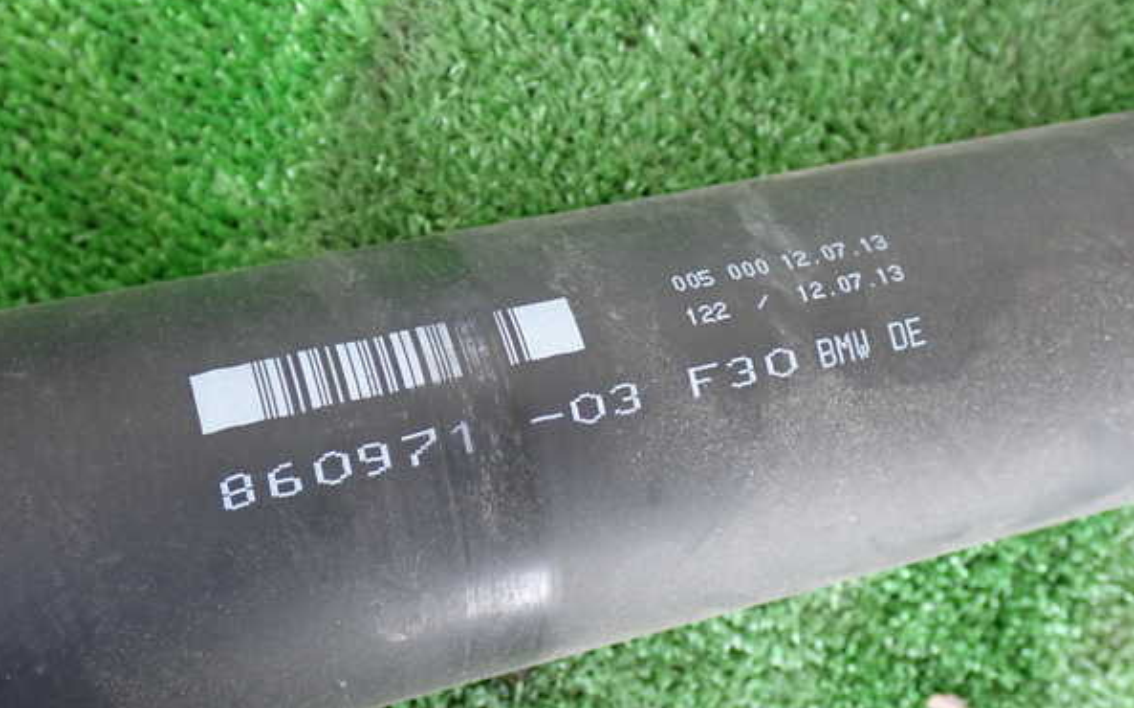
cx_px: 562
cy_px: 375
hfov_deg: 45.3
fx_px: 1359
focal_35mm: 44
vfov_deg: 29.2
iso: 400
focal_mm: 7.31
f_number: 2.8
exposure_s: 1/40
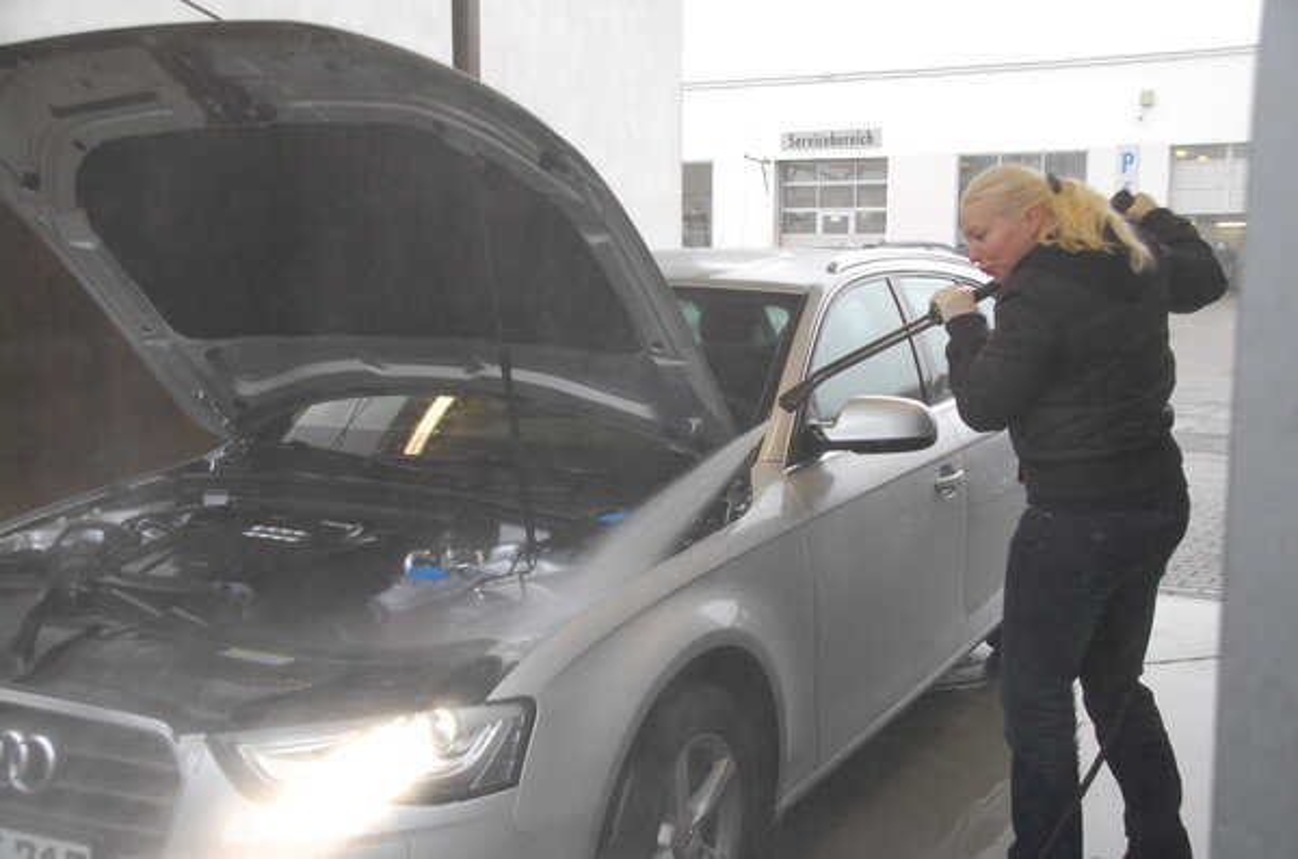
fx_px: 1457
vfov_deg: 32.8
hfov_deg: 48.0
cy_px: 430
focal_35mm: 40
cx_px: 649
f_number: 4
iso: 800
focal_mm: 27
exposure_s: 1/250
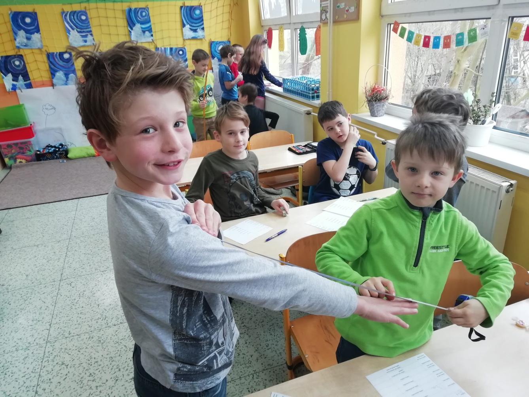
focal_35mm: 26
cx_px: 264
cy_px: 198
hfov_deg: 67.3
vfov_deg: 53.1
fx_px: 397
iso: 80
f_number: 2.2
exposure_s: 1/50
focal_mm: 3.46
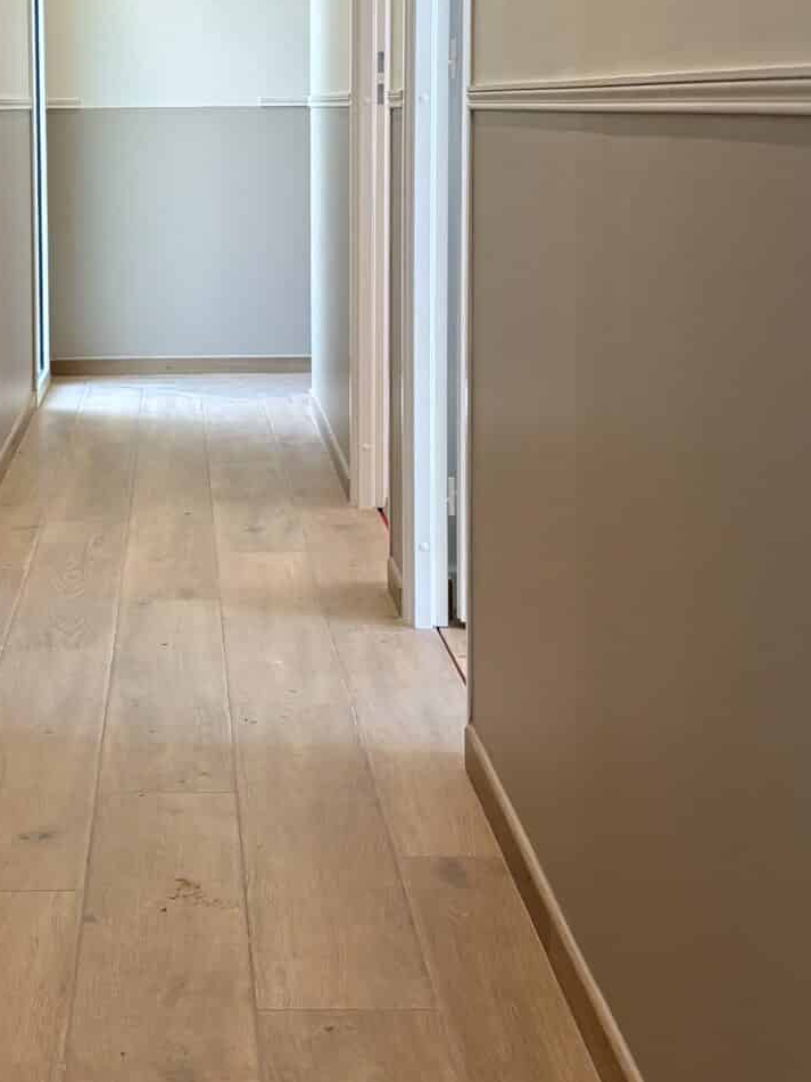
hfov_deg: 20.7
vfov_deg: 27.4
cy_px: 270
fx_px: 2187
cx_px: 139
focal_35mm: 70
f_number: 1.6
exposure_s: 1/100
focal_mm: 5.96
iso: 80
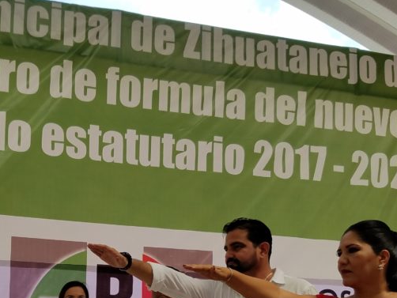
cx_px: 126
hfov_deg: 35.7
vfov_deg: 26.7
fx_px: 608
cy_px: 264
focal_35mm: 53
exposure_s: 1/1576
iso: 50
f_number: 1.7
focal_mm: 4.2
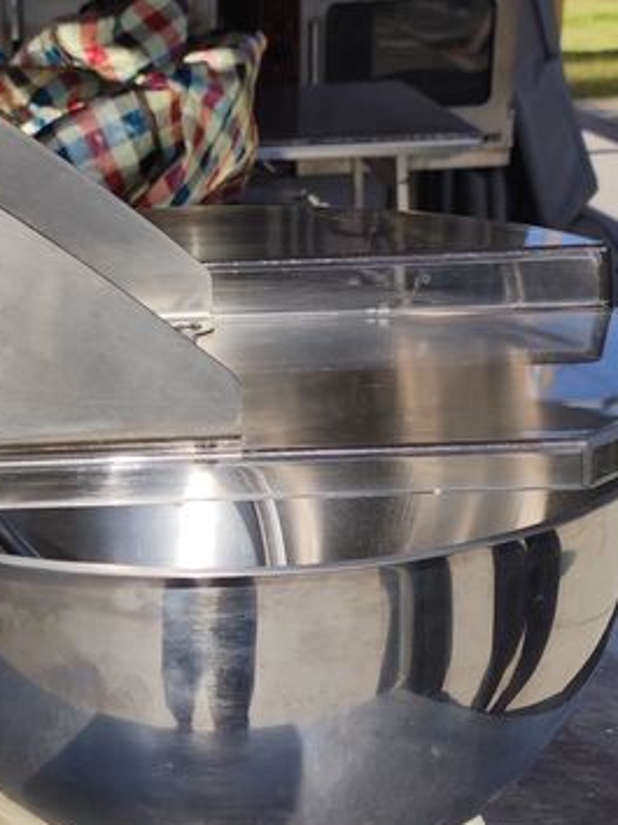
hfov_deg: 28.6
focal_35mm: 48
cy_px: 604
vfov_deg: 38.8
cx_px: 16
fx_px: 1144
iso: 51
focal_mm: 4.74
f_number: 1.79
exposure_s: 1/1748
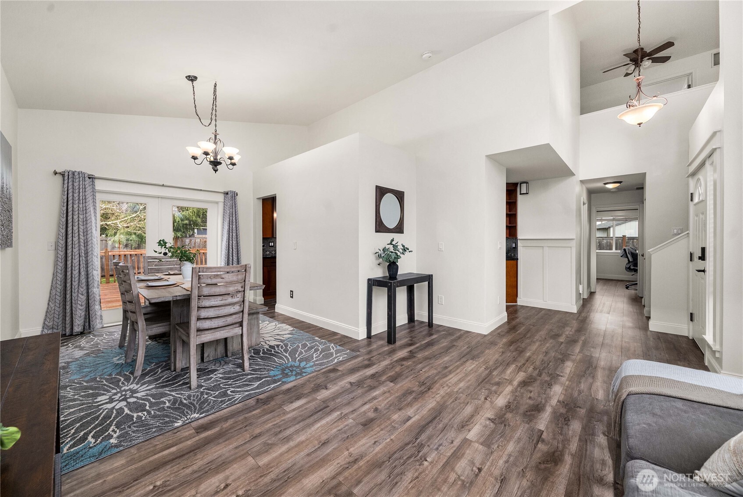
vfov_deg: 85.5
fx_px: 268
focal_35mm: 13
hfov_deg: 108.3
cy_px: 248
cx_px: 372
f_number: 7.1
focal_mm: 13
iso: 200
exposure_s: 1/60
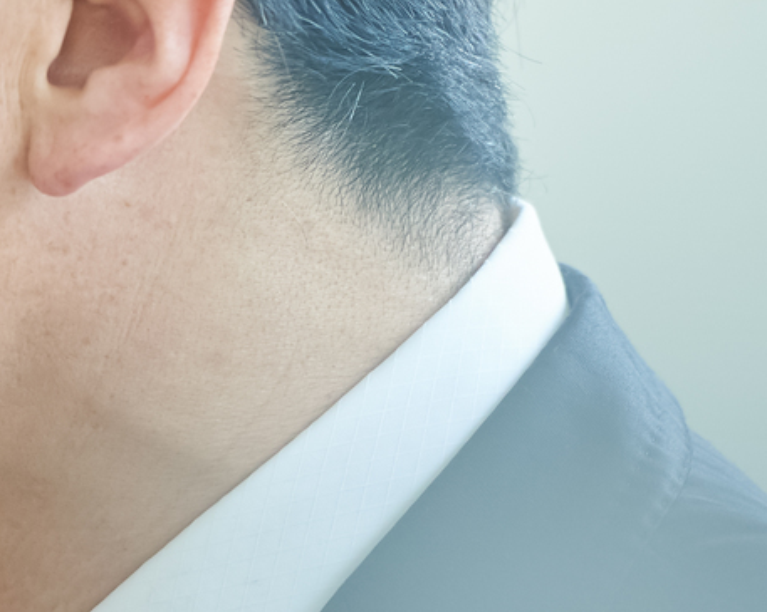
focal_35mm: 822
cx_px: -39
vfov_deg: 1.9
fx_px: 18648
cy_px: 428
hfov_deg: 2.4
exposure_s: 1/320
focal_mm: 200
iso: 500
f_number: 2.8
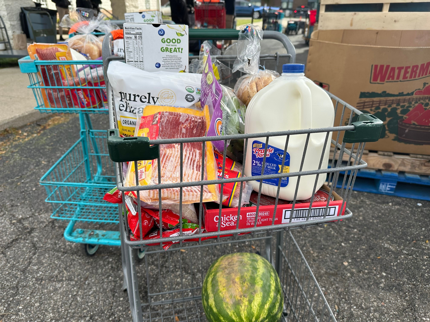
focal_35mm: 24
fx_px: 298
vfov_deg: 56.8
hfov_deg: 71.6
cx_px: 215
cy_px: 161
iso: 80
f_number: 1.78
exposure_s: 1/1812
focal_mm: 6.86
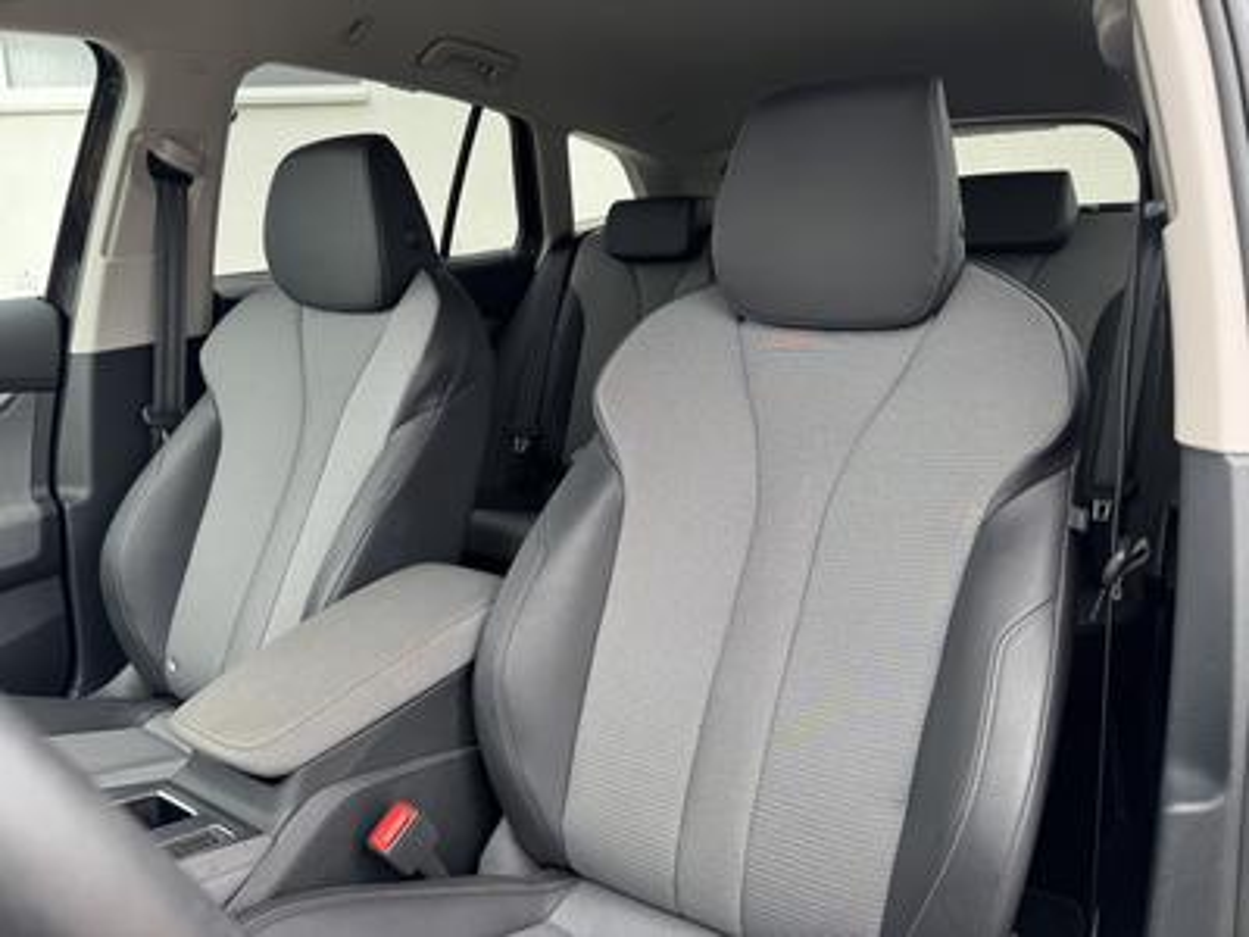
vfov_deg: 56.8
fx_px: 866
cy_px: 468
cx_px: 624
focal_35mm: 24
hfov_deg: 71.6
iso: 64
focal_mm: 6.76
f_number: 1.78
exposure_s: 1/154
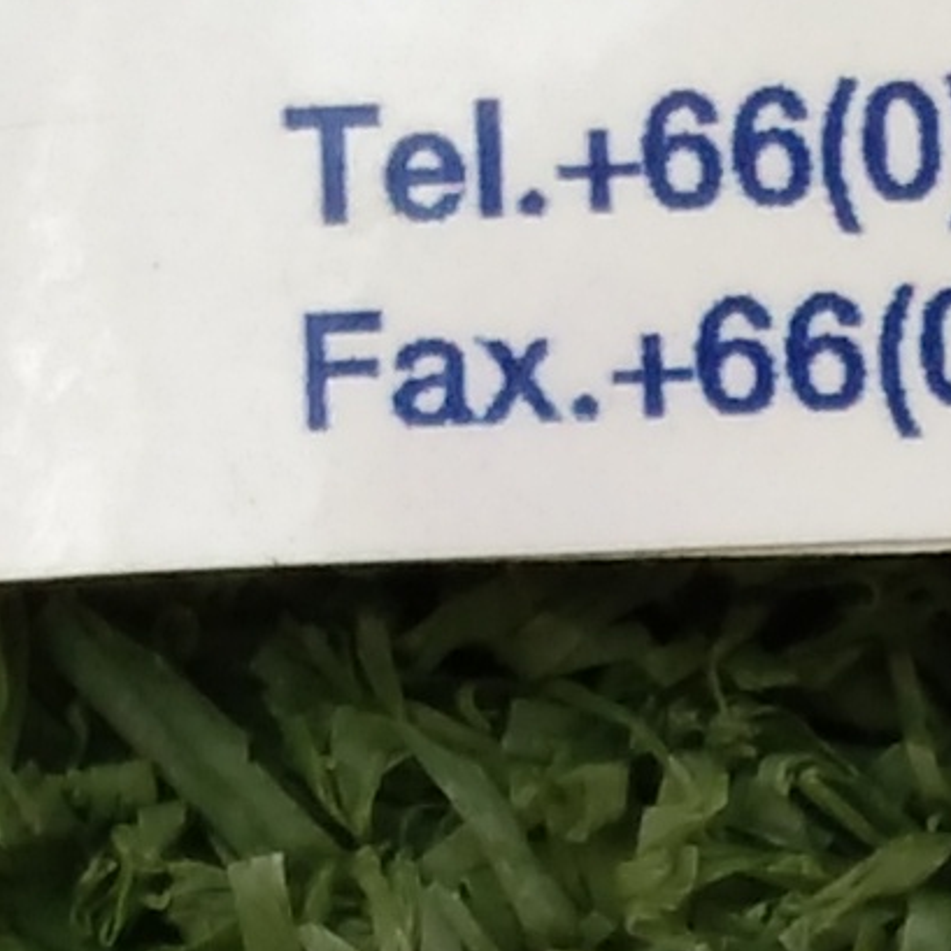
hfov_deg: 6.4
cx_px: 1130
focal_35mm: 270
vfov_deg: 6.5
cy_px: 1009
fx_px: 8392
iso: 144
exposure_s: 1/100
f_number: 2.2
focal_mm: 3.65
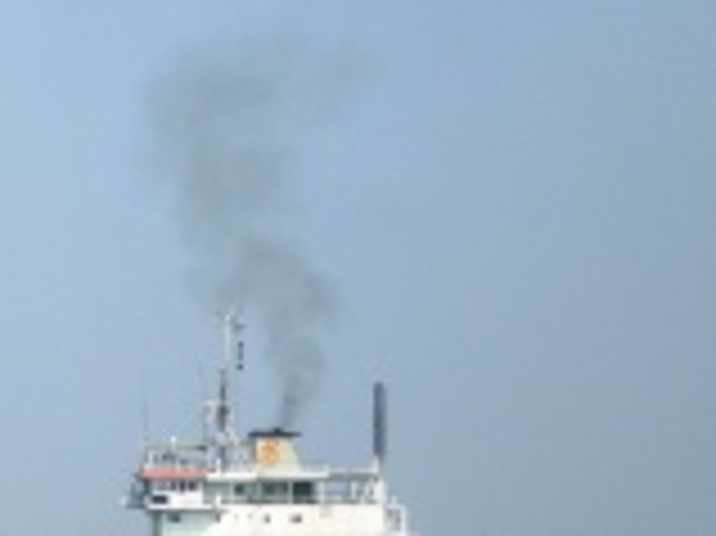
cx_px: -5
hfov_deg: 6.1
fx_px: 6655
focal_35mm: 322
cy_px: 459
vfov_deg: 4.6
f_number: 8.5
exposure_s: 1/122
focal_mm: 18.9
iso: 64
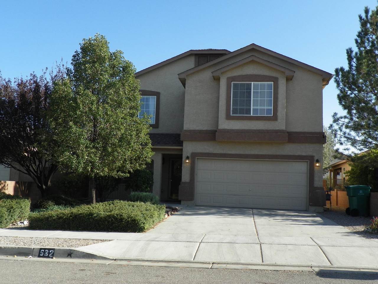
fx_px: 426
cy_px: 142
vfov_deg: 36.8
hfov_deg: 47.9
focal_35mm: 39
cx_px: 189
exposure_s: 1/320
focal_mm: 6.9
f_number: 4
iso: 64
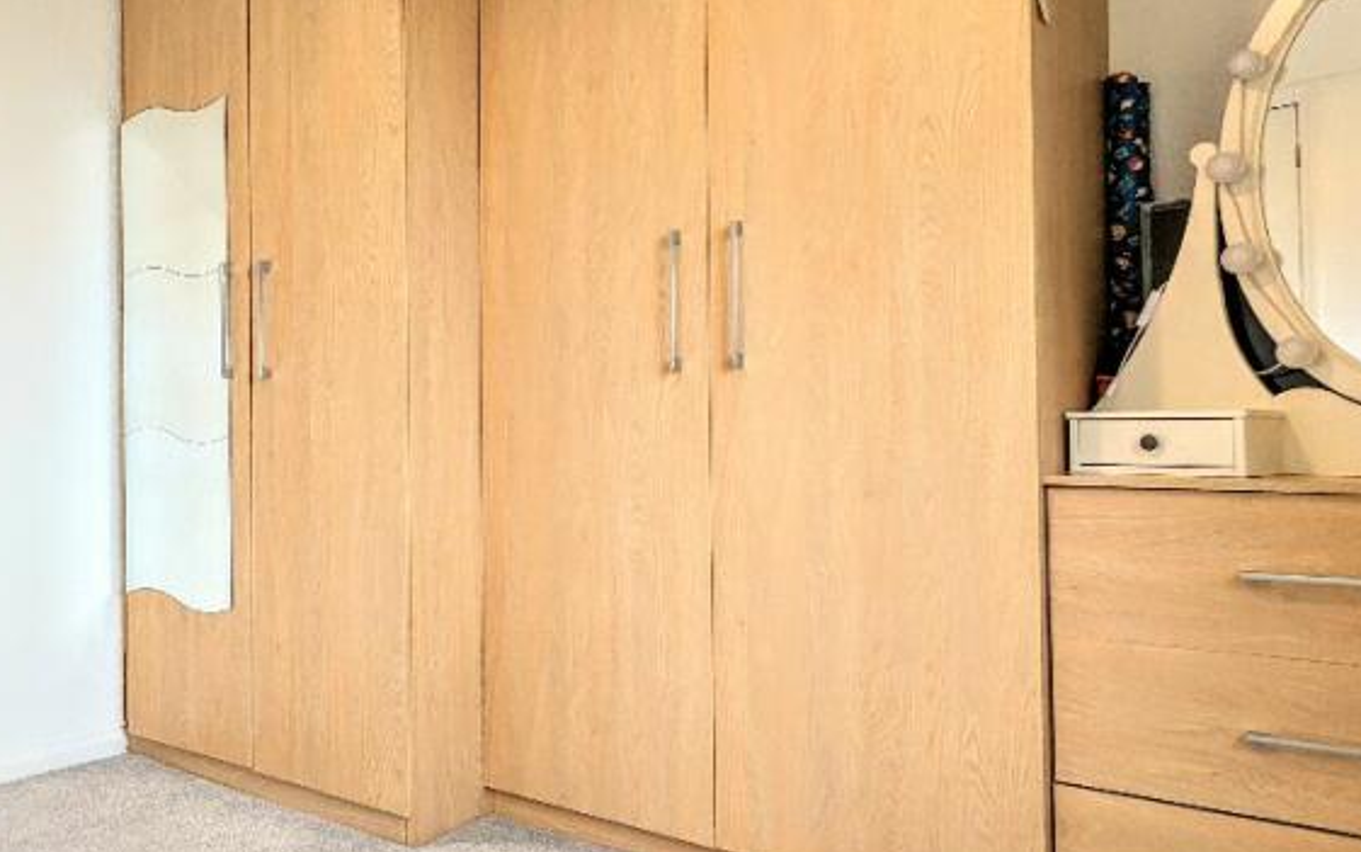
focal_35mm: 31
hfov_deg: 57.7
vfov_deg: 40.6
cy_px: 385
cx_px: 320
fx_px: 1150
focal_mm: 2.35
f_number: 2.2
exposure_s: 1/50
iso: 58
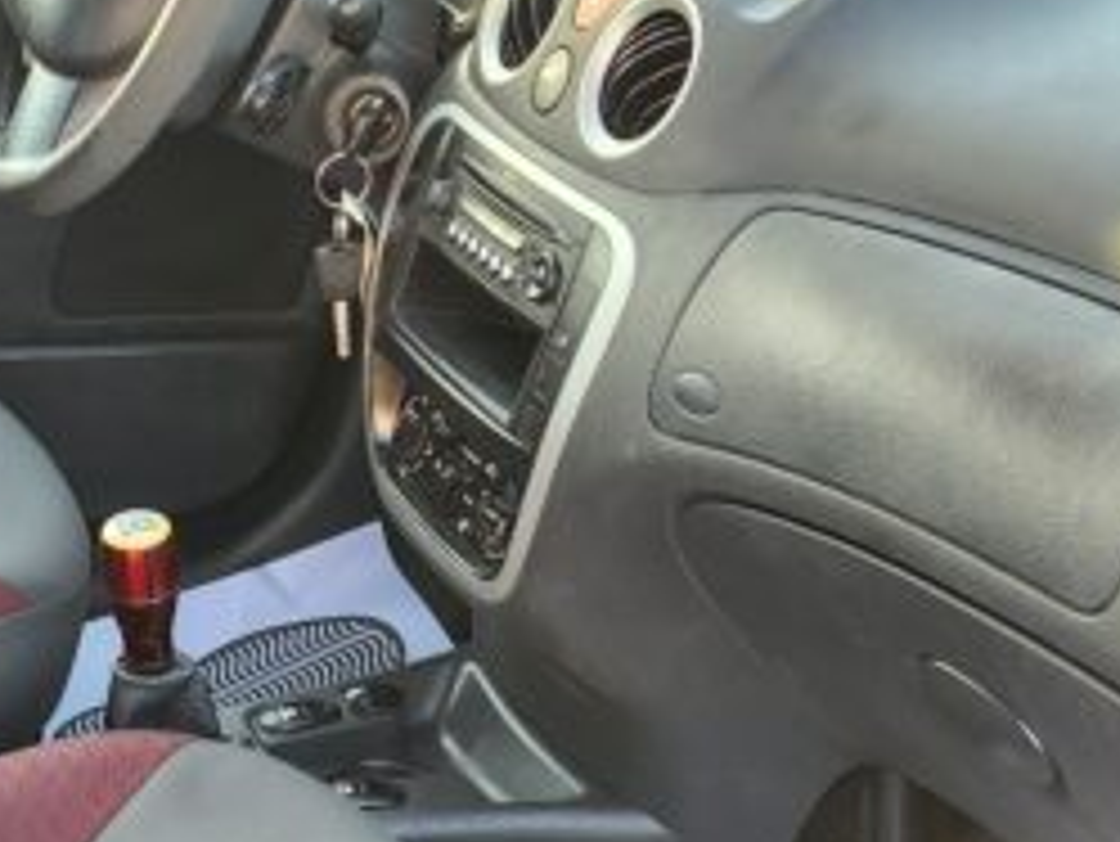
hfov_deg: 24.5
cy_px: 774
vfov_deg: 18.8
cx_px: 72
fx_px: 2493
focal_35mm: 77
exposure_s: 1/100
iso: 160
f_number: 1.8
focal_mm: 5
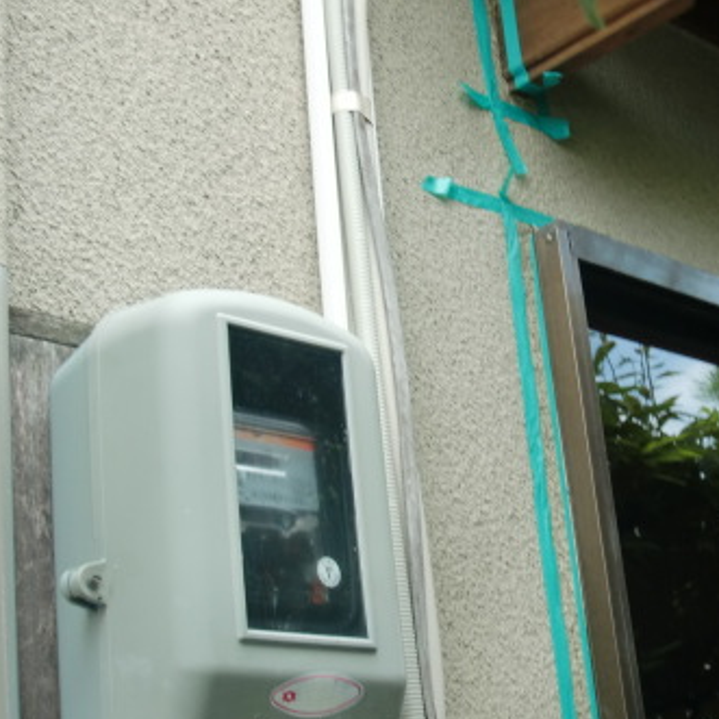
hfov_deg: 26.1
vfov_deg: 26.5
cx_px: 543
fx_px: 1527
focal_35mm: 65
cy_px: 365
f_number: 3.9
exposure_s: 1/80
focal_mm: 6.66
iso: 64
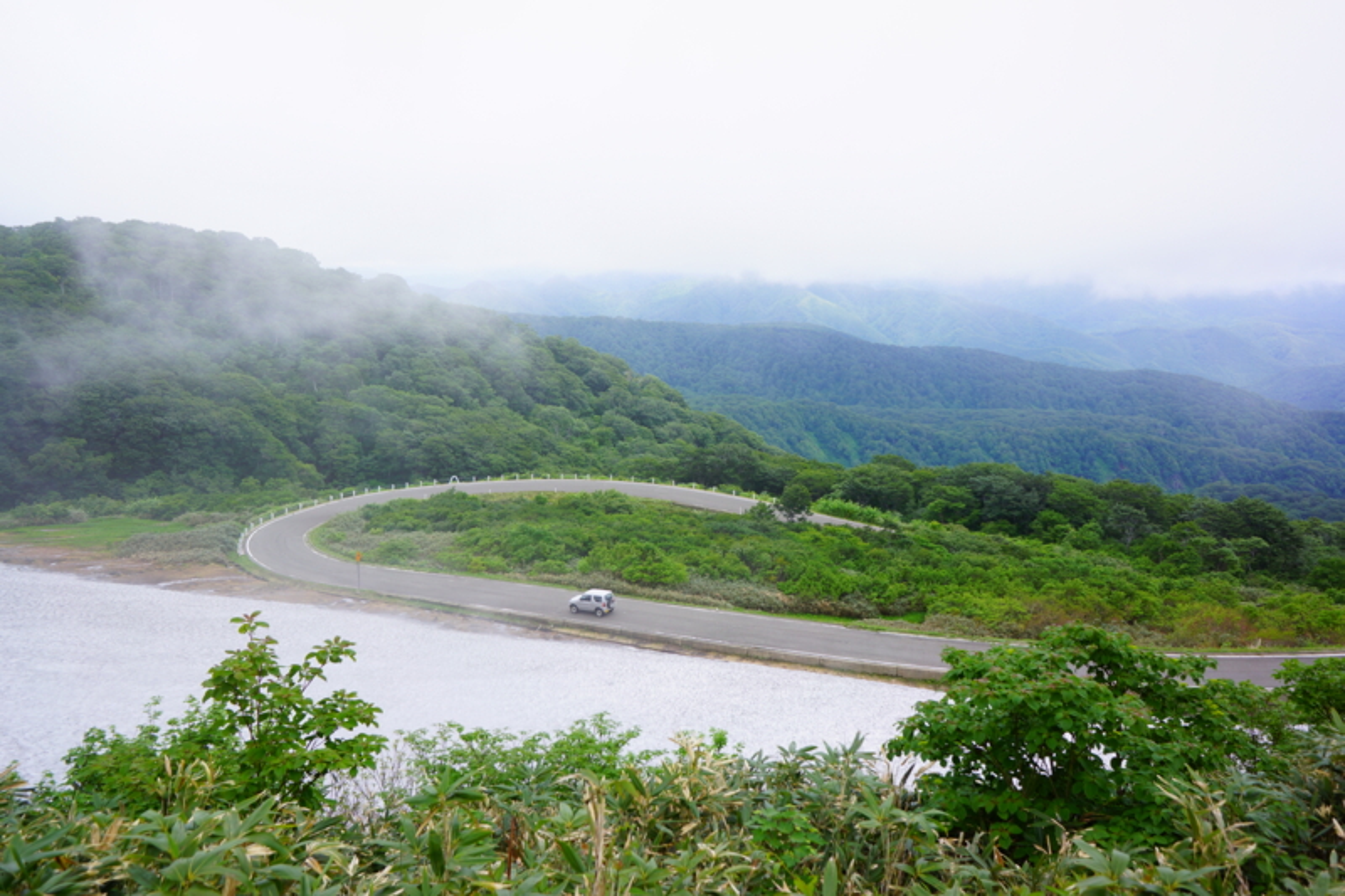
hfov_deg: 61.9
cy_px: 448
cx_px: 672
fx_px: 1121
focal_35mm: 30
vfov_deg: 43.6
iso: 100
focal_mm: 20
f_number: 5.6
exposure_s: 1/125
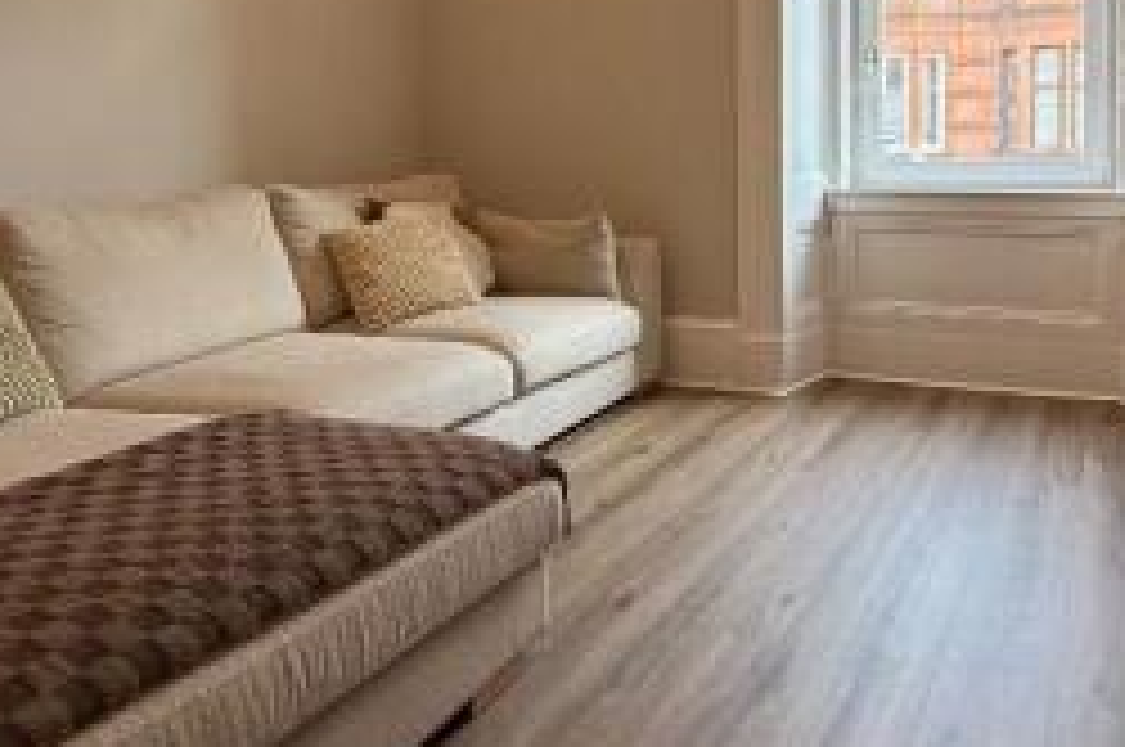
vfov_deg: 37.9
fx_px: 1061
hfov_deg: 55.3
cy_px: 196
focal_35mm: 34
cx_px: 695
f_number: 2.2
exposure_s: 1/99
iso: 125
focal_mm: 2.22
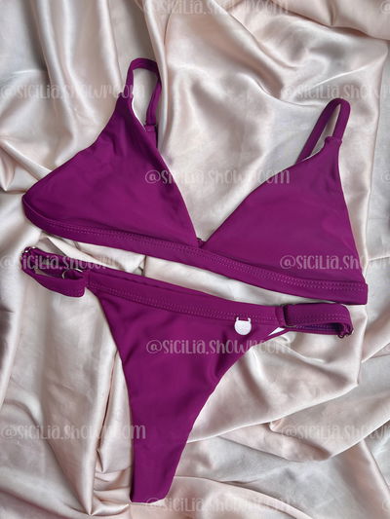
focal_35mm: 26
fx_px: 390
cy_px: 260
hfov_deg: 53.1
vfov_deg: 67.3
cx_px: 195
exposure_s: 1/169
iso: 40
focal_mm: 5.1
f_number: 1.6
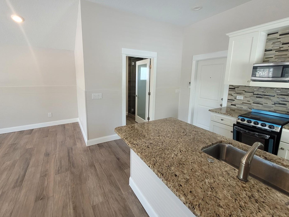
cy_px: 98
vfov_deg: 81.5
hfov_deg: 97.9
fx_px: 125
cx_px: 132
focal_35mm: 15
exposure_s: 1/60
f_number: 2.2
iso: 160
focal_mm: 1.74
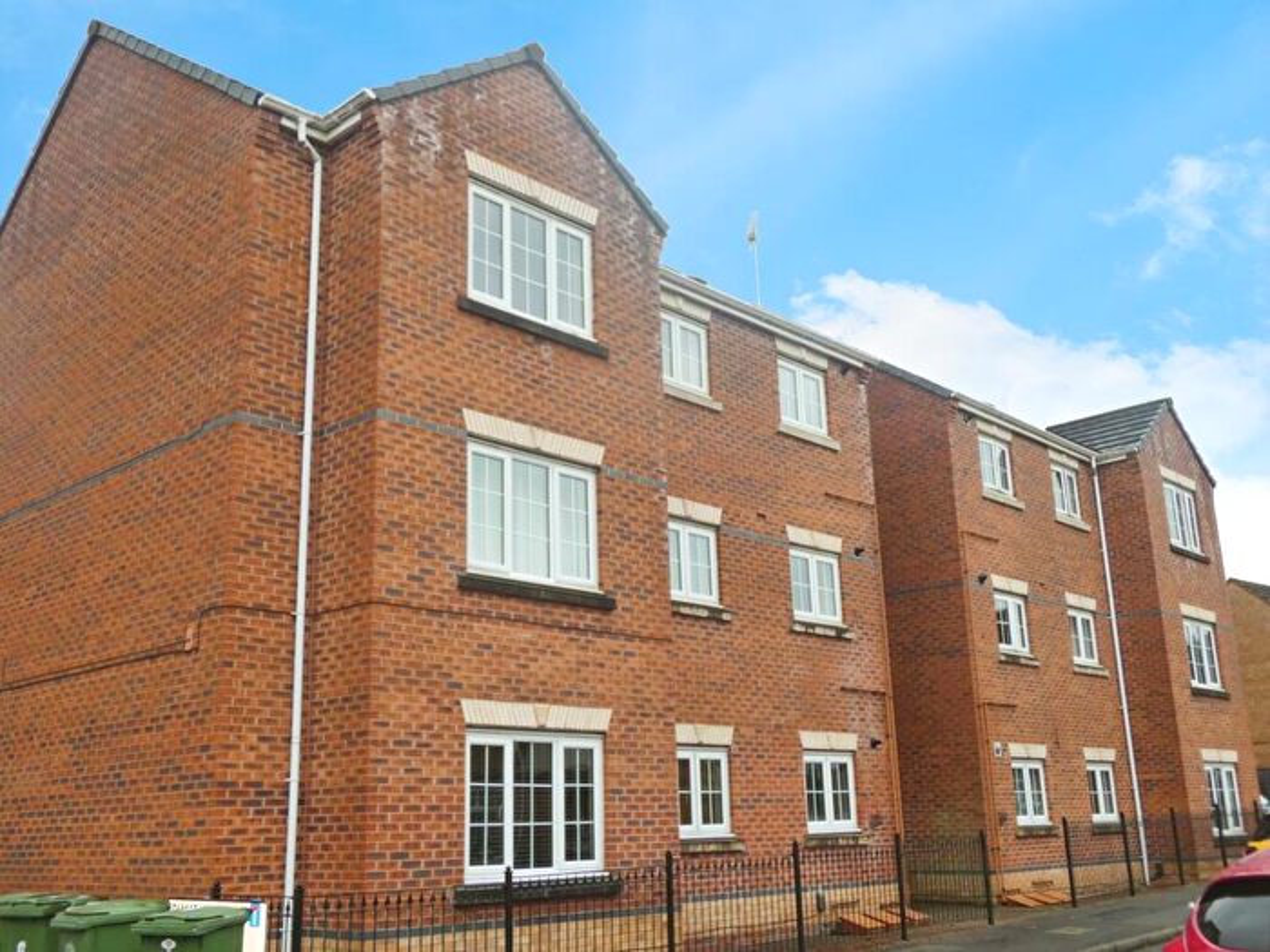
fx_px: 1284
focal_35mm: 35
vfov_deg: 40.7
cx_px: 635
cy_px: 476
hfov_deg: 52.6
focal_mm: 6.2
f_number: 3.4
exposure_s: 1/320
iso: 80
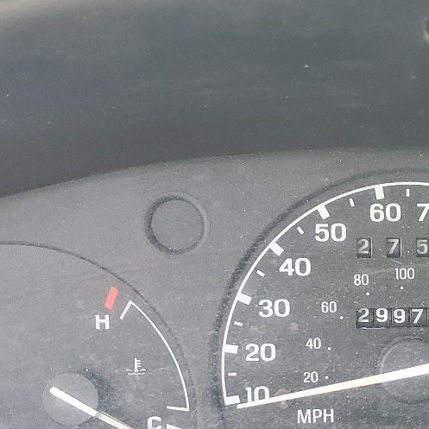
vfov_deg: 22.9
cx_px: 400
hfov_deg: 22.7
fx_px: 1038
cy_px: 359
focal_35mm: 74
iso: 79
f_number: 1.5
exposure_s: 1/120
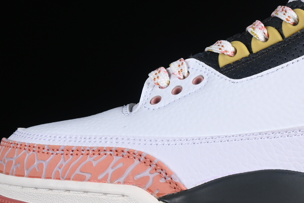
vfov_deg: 6.2
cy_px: 58
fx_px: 1866
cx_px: 294
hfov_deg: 9.3
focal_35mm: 221
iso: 160
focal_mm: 50
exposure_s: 1/80
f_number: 8
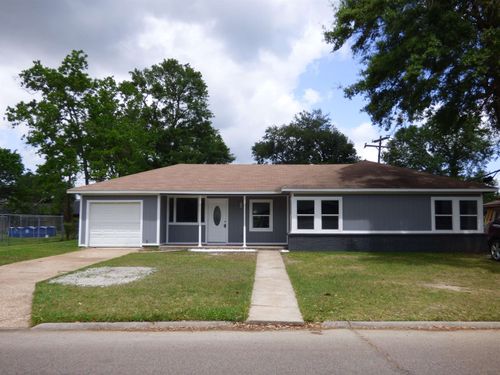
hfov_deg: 58.4
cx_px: 250
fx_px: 448
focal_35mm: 31
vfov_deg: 45.4
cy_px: 188
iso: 100
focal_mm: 5.53
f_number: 3.3
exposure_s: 1/800
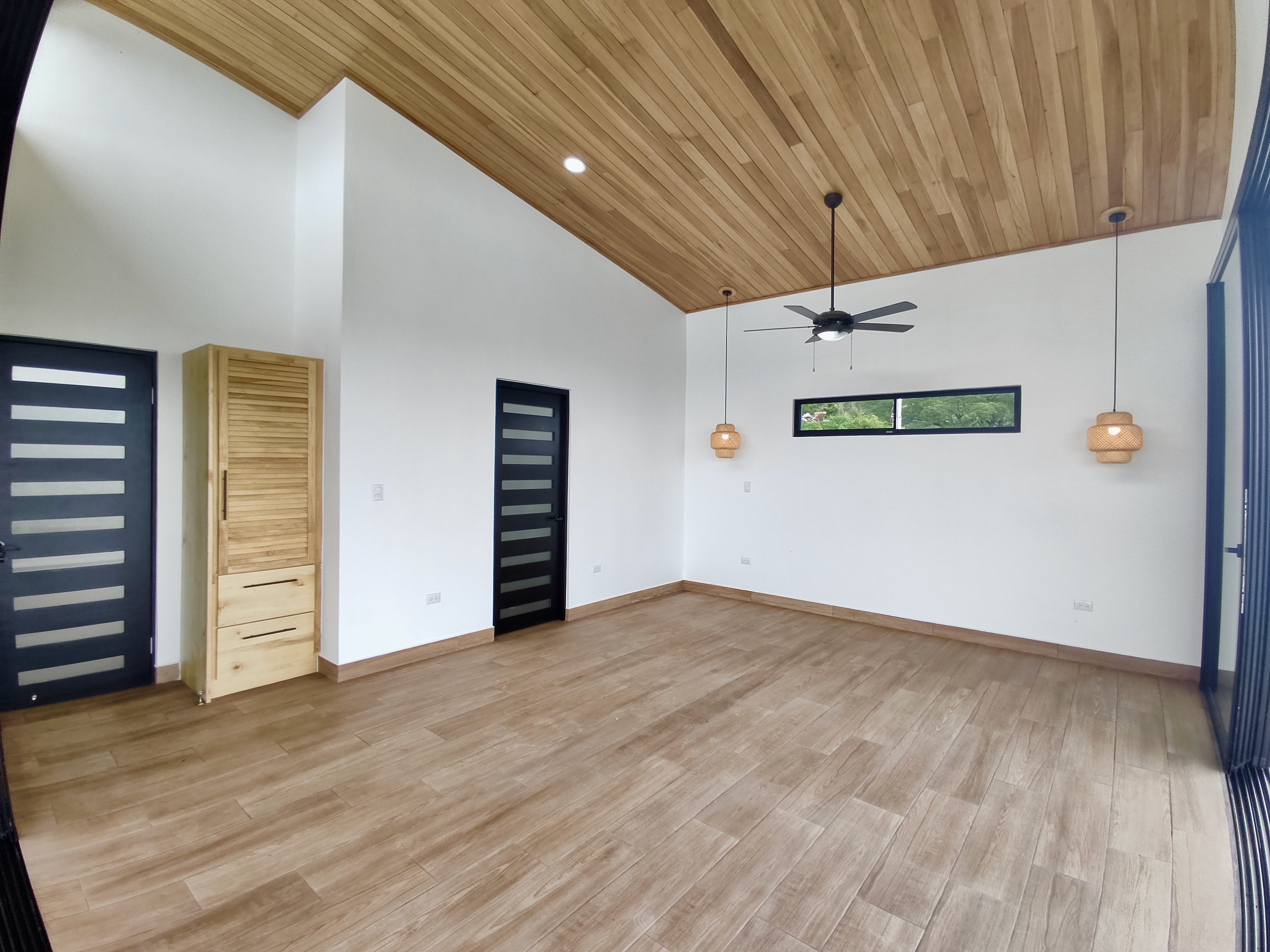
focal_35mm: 15
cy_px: 476
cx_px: 635
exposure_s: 1/143
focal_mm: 1.6
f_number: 2.2
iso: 50
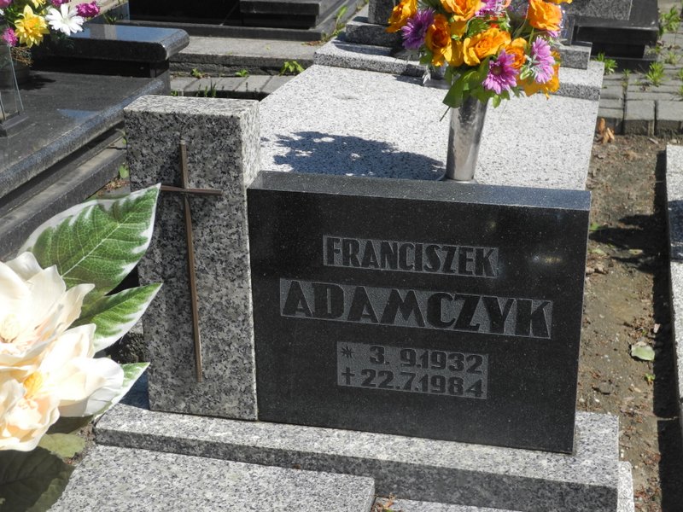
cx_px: 342
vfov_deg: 24.0
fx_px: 1204
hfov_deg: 31.7
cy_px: 256
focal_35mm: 61
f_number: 3.5
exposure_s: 1/1000
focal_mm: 13
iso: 100
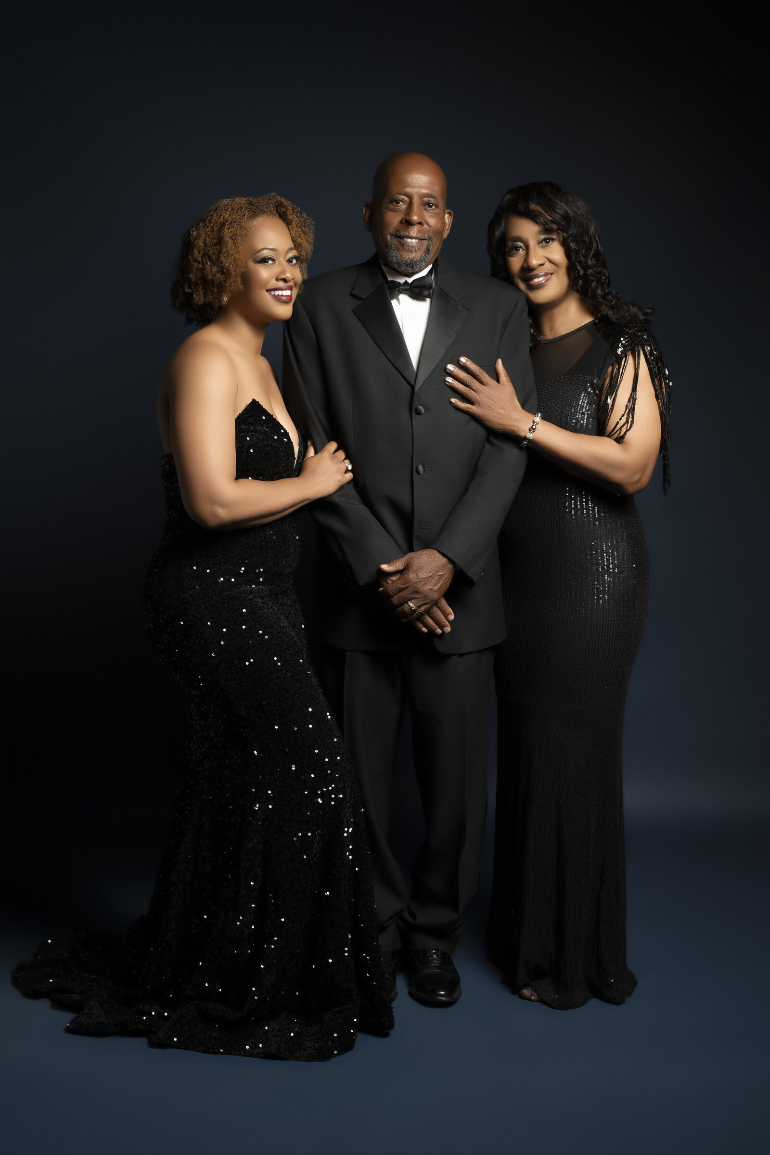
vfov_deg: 39.6
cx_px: 385
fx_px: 1604
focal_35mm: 50
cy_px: 578
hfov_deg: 27.0
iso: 200
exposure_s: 1/200
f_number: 5.6
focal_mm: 50
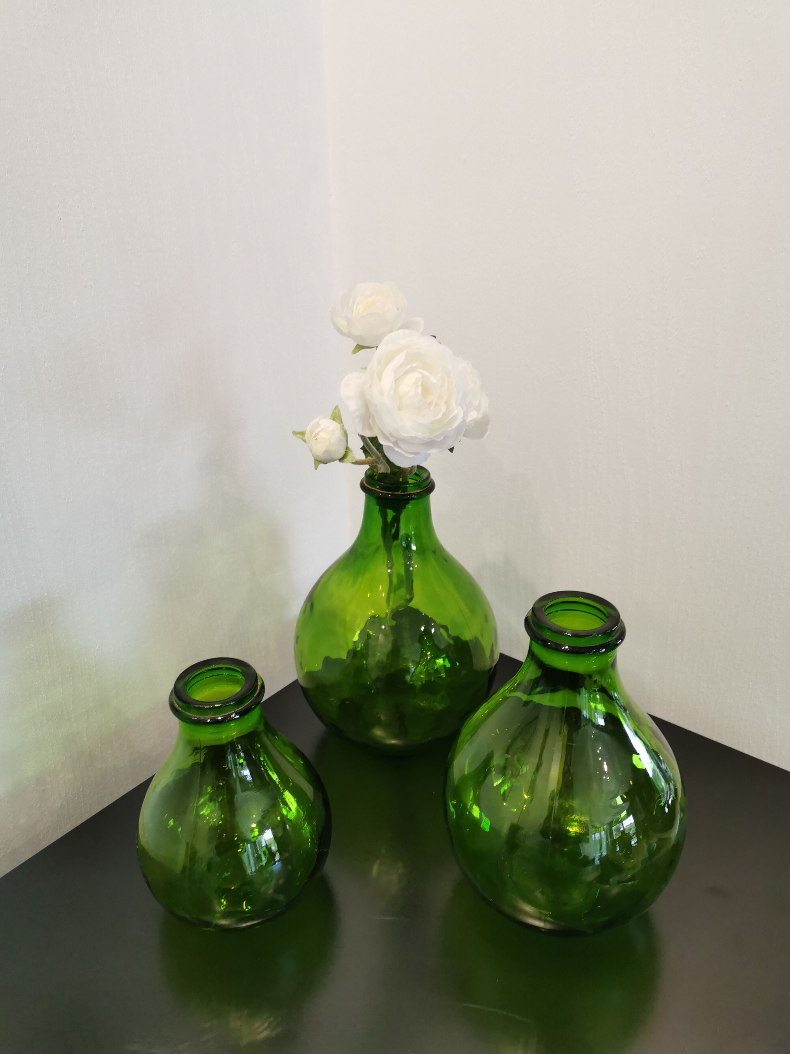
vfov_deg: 65.3
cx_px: 395
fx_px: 822
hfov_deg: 51.4
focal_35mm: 27
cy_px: 527
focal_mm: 5.58
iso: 160
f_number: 1.8
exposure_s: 1/50
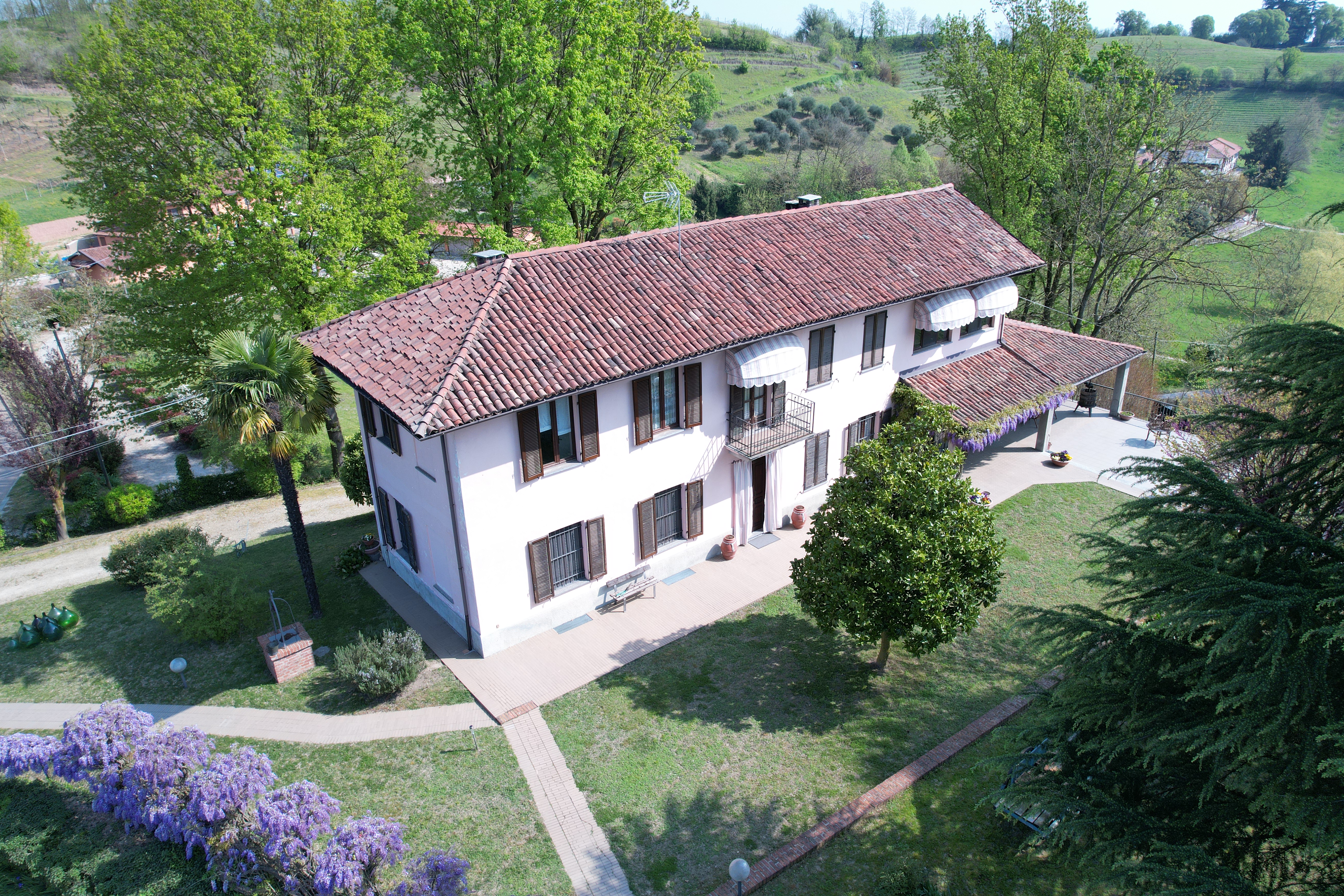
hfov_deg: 76.1
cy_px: 433
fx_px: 859
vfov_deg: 55.1
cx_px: 700
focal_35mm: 23
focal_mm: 8.38
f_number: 2.8
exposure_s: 1/1000
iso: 100
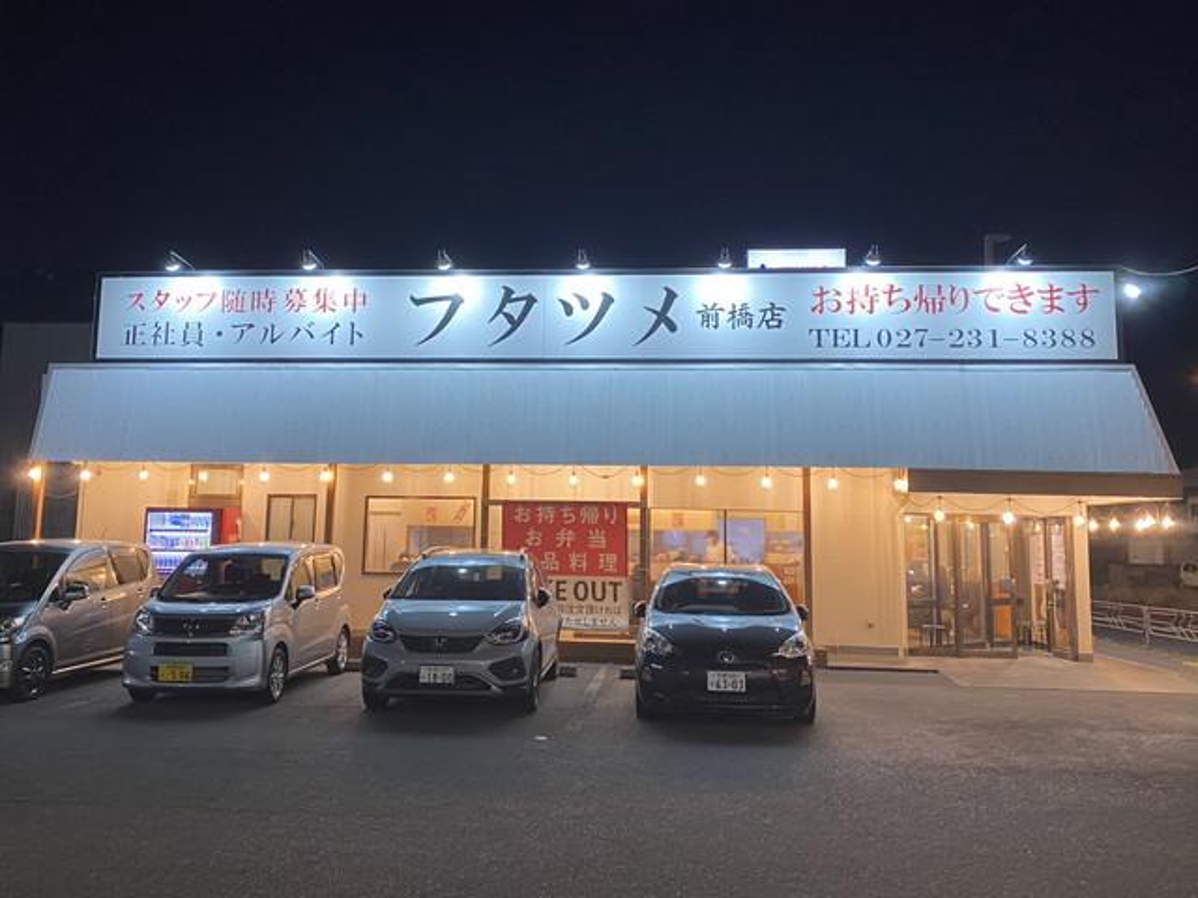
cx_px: 599
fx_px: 900
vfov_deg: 53.1
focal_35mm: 26
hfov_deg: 67.3
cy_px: 449
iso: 160
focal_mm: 4.25
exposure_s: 1/50
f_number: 1.8
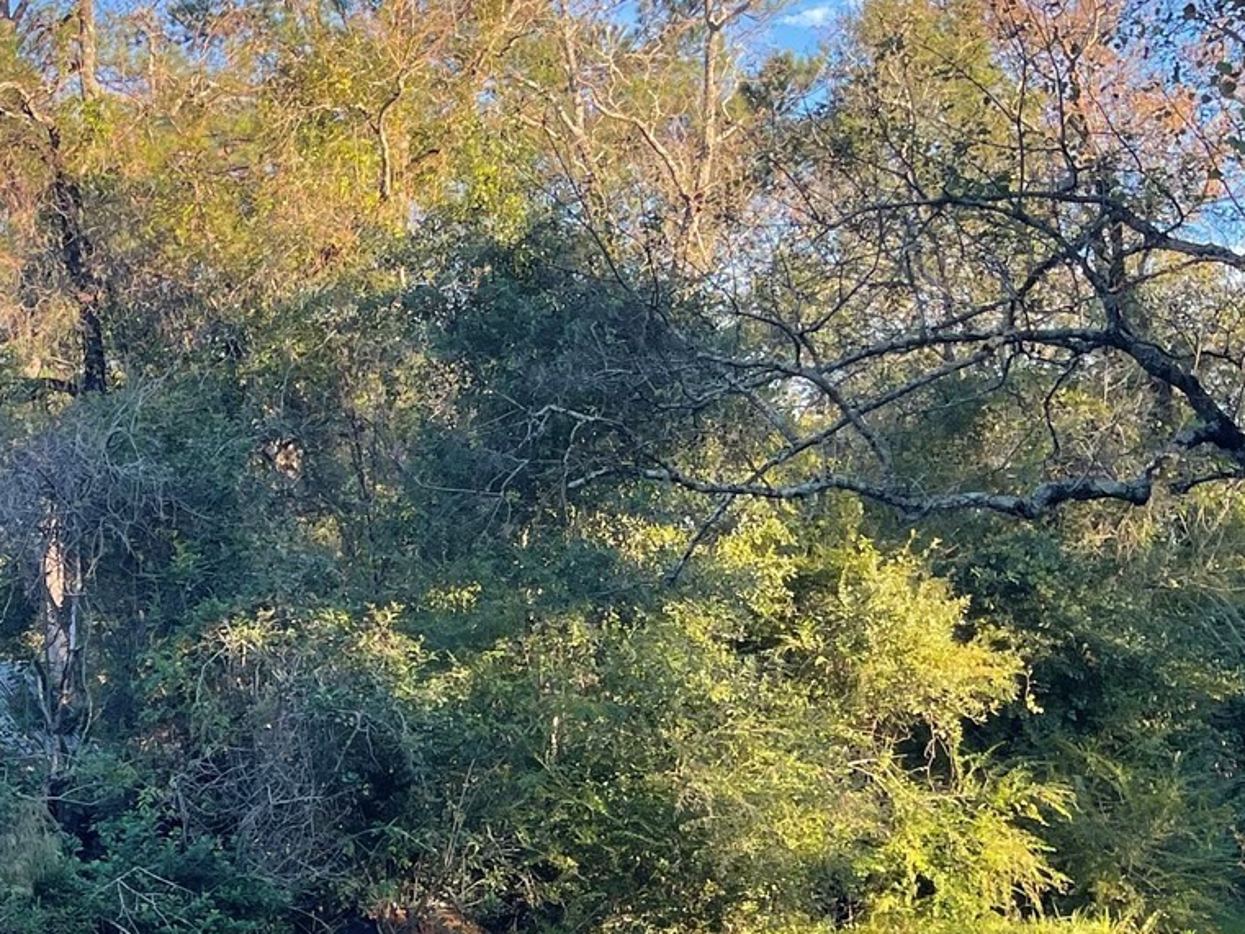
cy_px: 734
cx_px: -214
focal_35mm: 70
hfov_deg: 25.2
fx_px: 2518
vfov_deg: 20.8
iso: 32
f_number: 1.6
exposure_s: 1/490
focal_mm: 5.1
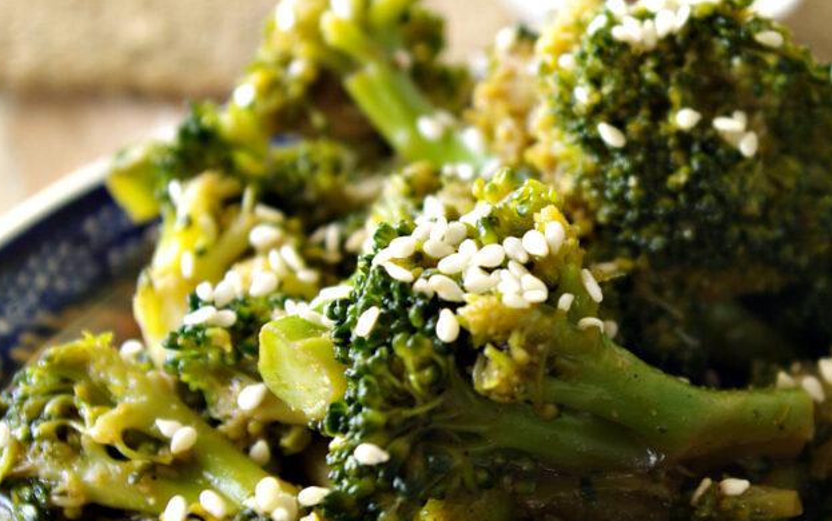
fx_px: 1815
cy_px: 334
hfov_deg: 25.6
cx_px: 609
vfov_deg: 16.3
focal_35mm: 80
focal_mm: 32.5
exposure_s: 1/20
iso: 200
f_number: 4.5
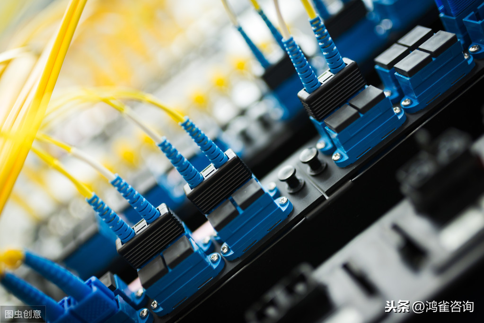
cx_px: 242
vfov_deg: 37.9
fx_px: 471
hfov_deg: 54.4
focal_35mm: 35
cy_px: 162
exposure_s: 1/10
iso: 400
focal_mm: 35
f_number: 1.4
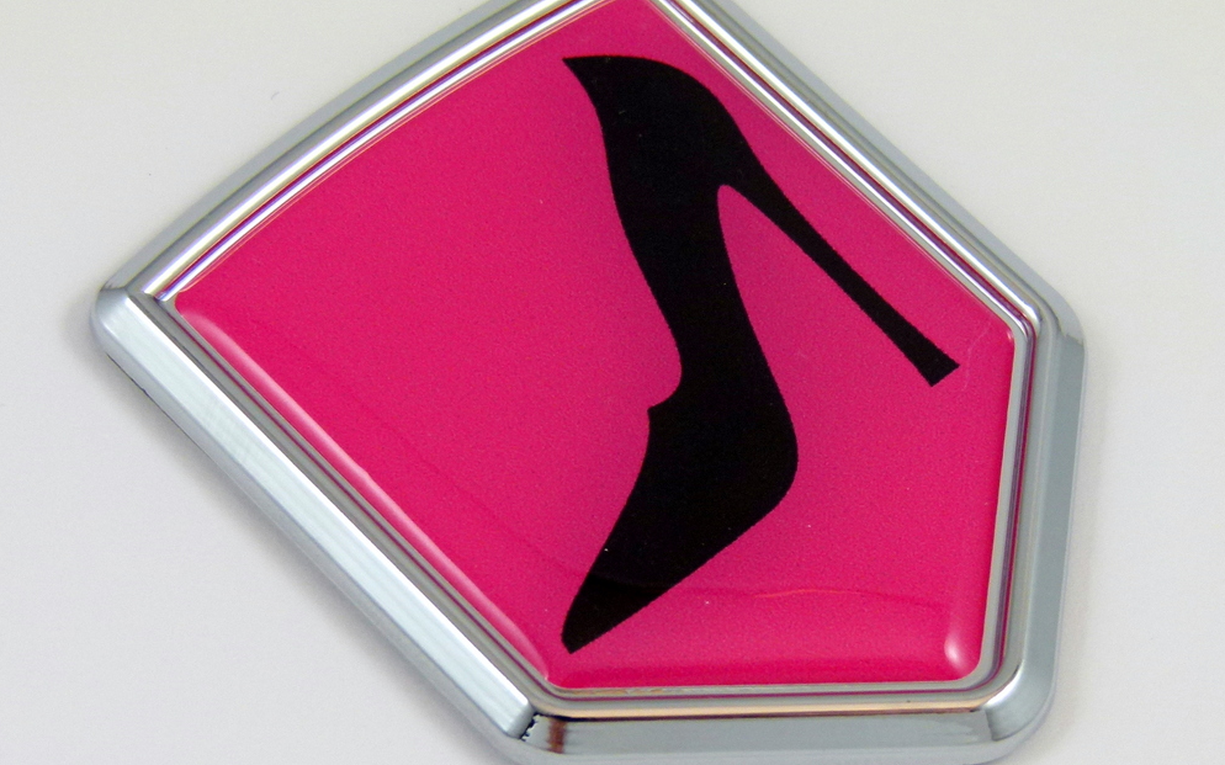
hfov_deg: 25.8
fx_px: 2671
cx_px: 612
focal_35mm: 80
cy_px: 393
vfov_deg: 16.3
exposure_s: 1/100
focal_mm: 13.5
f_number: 3.6
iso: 100
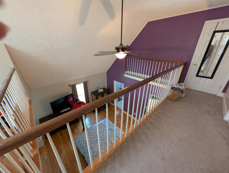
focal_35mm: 12
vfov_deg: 94.6
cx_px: 114
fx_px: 79
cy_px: 86
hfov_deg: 110.5
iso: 376
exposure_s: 1/60
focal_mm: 2.02
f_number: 1.7
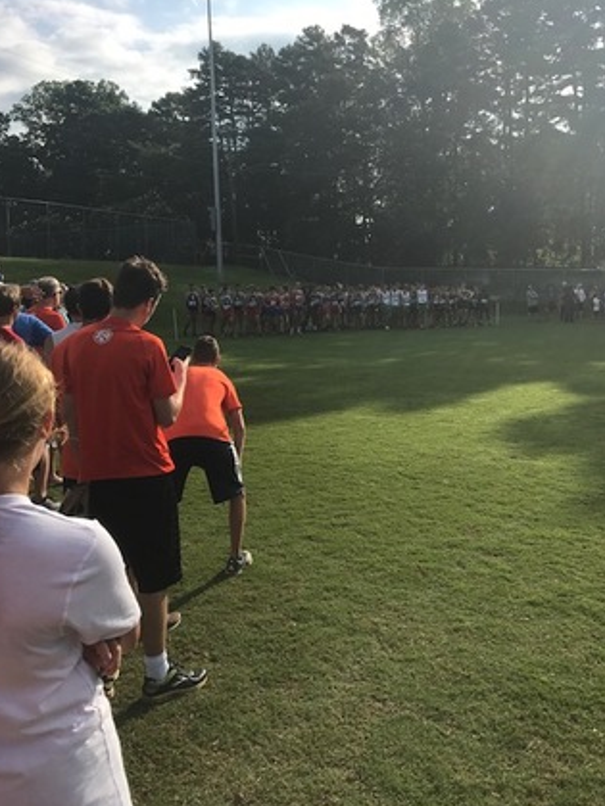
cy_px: 361
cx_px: 321
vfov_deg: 56.7
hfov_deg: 44.1
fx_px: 746
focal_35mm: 32
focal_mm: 3.99
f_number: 1.8
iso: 20
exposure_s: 1/2457
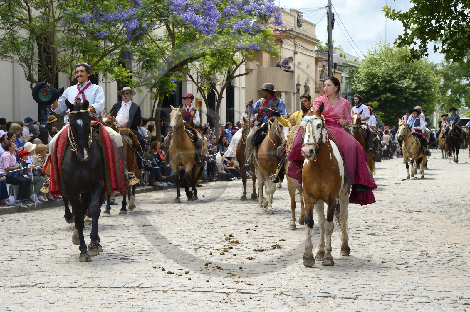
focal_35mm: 105
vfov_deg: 13.0
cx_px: 235
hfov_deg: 19.5
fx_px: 1370
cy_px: 156
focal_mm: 105
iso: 400
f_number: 11
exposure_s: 1/320
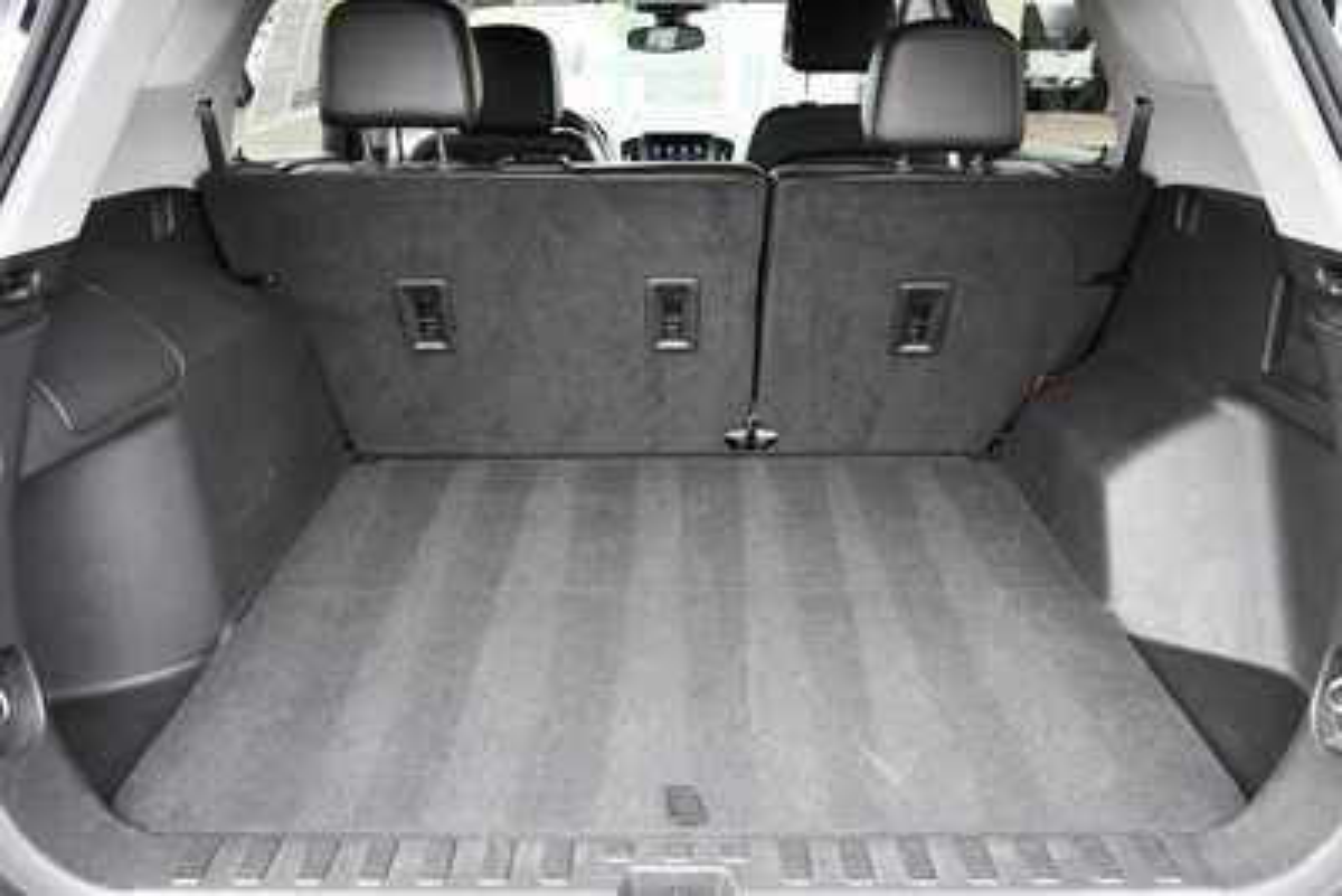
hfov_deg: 61.9
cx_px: 671
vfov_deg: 43.6
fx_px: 1119
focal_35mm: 30
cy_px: 448
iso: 1000
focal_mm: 20
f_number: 5.6
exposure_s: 1/125
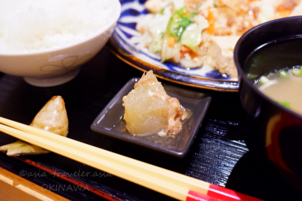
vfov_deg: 35.1
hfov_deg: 50.7
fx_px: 319
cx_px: 151
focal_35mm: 38
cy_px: 100
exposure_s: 1/42
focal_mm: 25.6
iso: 3200
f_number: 4.4
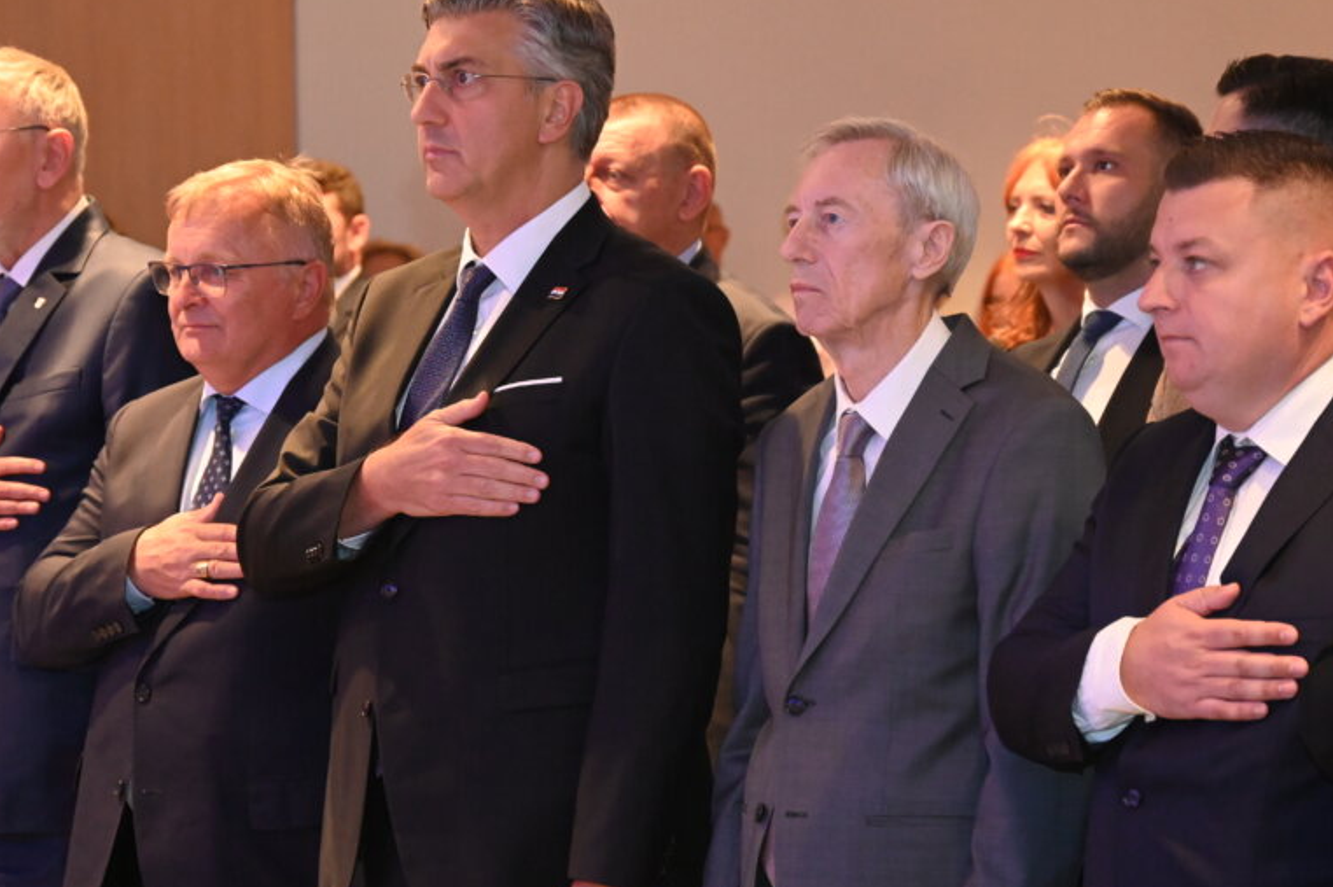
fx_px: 4625
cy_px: 501
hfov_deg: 16.4
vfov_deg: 11.0
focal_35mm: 125
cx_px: 607
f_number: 6.3
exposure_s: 1/100
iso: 9000
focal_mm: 93
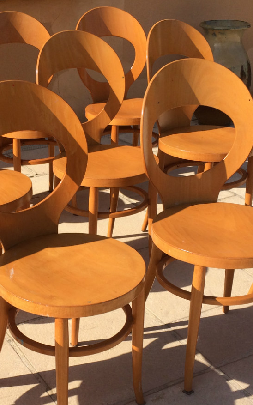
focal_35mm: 58
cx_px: 63
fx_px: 640
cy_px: 229
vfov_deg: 35.1
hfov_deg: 22.2
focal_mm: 4.12
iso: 40
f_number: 2.2
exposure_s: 1/2564
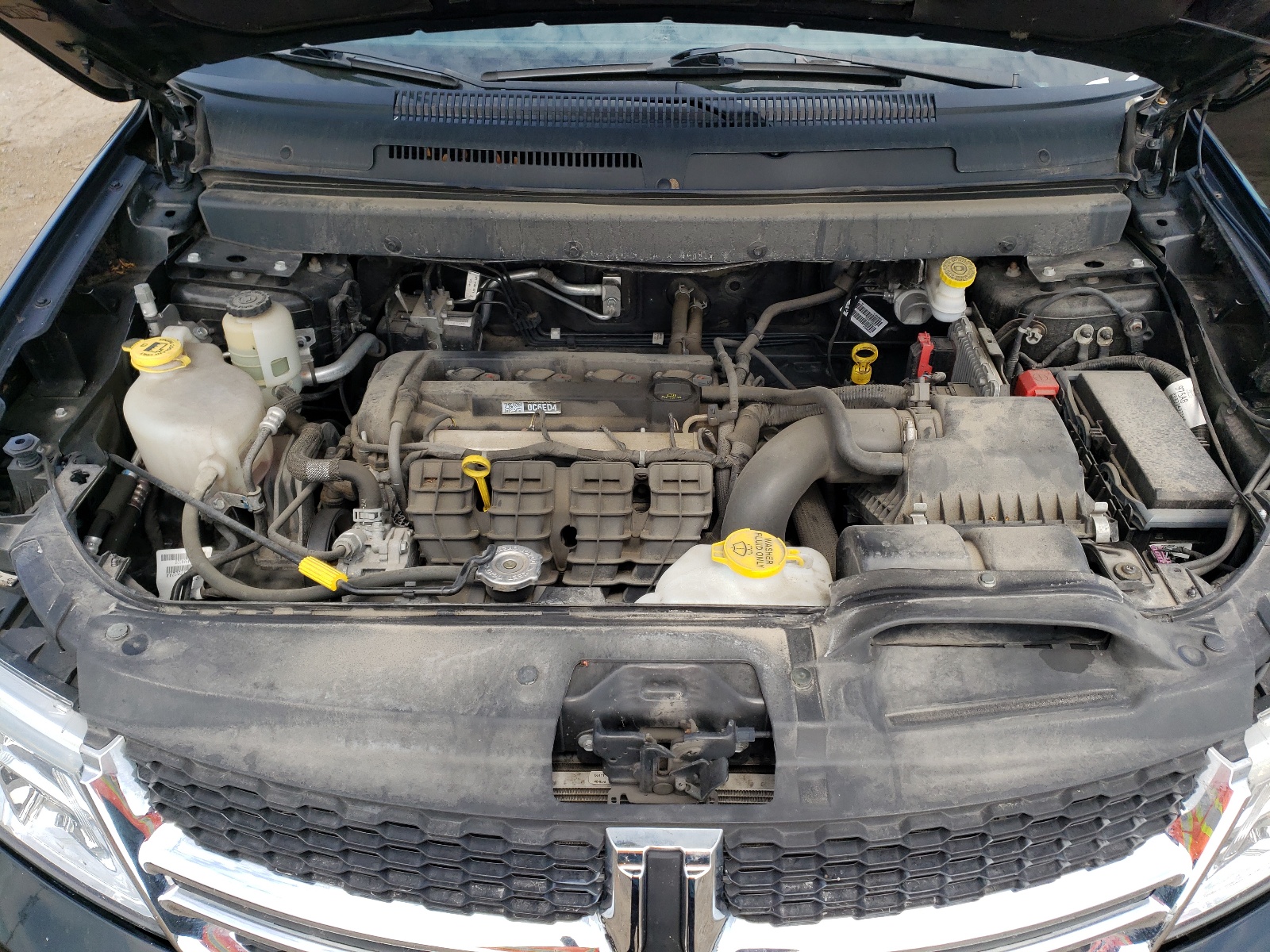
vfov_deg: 53.1
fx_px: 954
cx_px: 635
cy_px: 476
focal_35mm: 26
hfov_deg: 67.3
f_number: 1.5
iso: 50
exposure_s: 1/1111
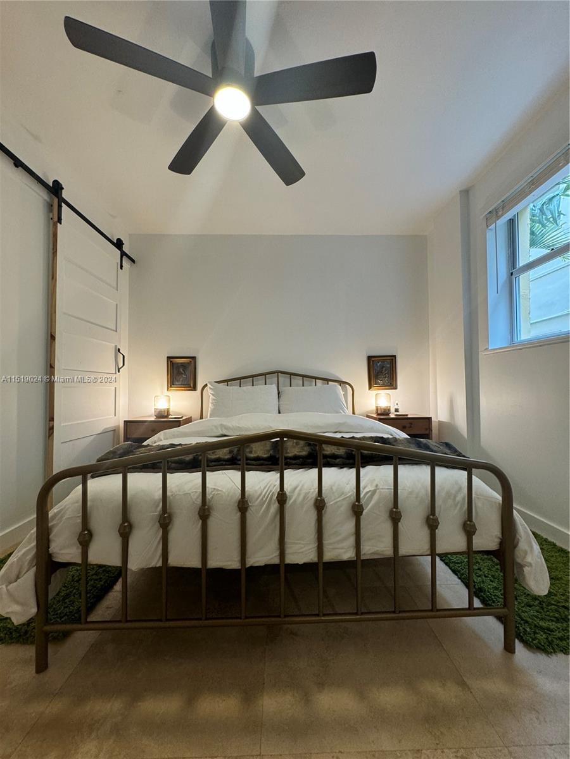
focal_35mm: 14
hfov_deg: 85.7
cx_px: 285
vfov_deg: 102.1
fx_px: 307
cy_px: 380
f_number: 2.2
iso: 200
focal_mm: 2.22
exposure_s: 1/60
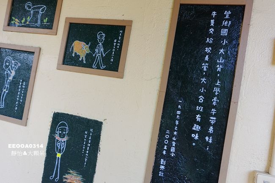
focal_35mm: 29
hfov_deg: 63.7
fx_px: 221
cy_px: 92
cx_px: 138
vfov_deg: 44.9
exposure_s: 1/50
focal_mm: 10.51
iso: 125
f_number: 2.8
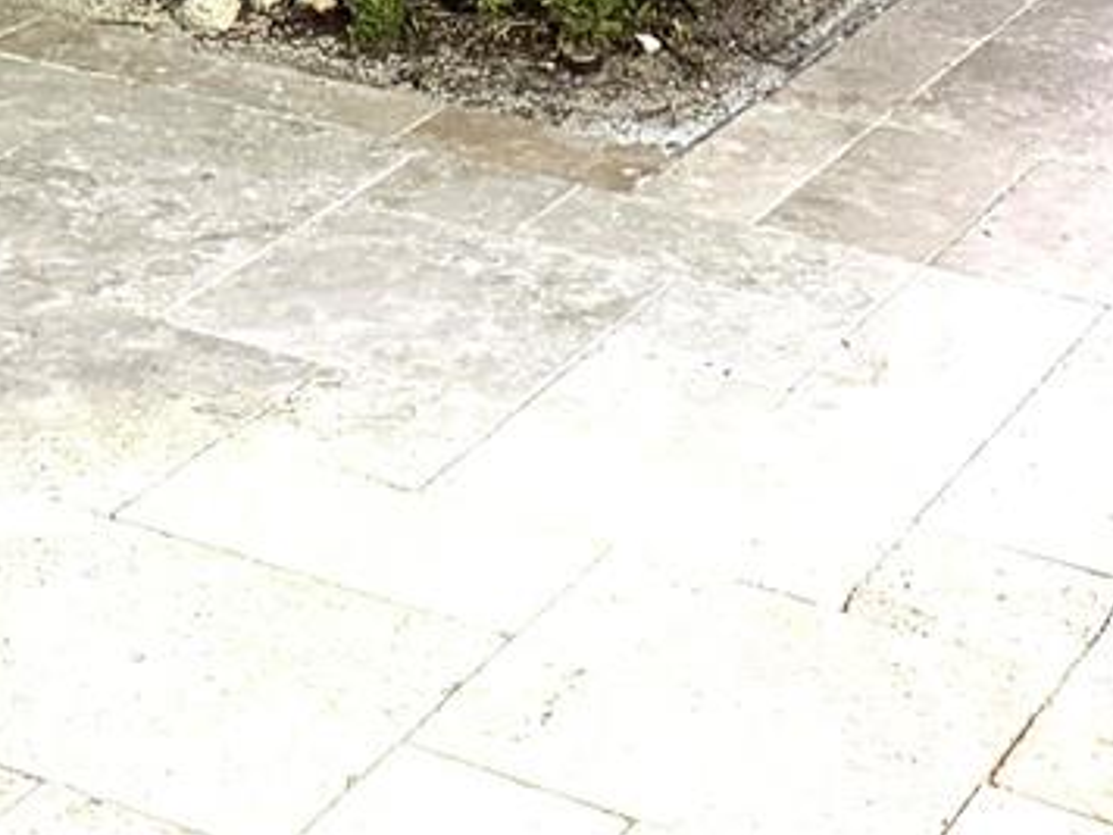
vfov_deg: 11.7
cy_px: -1038
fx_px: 3472
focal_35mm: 108
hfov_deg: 18.0
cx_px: 191
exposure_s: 1/30
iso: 800
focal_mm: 6.76
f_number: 1.78
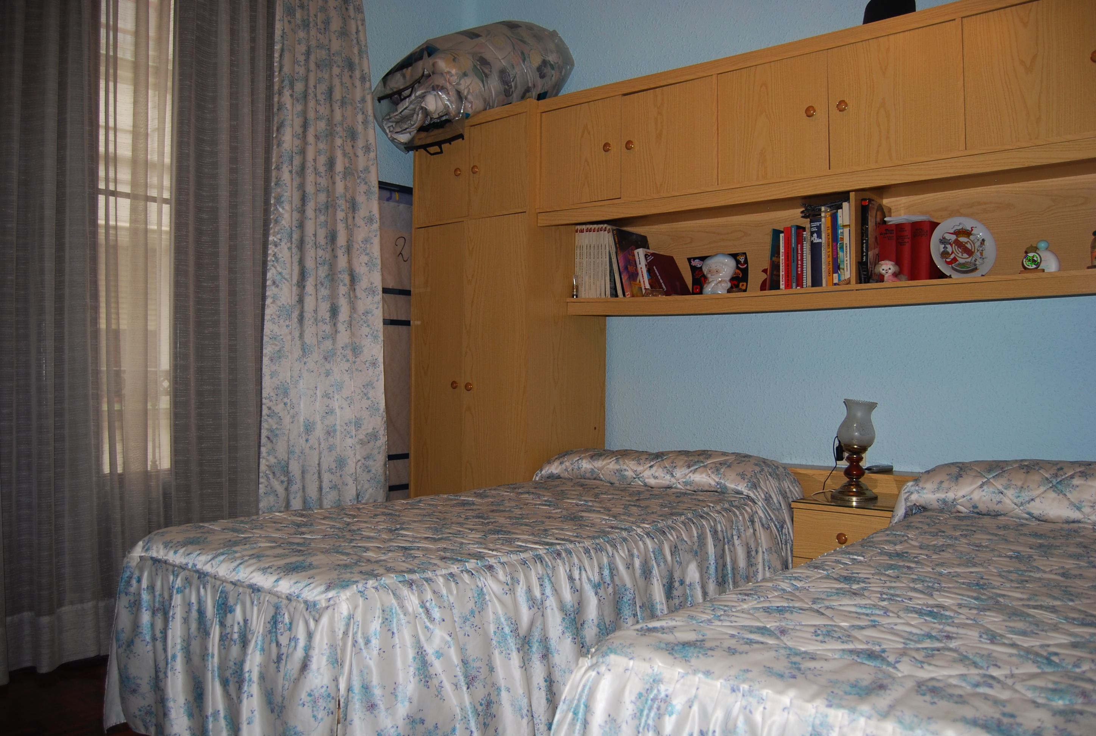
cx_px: 548
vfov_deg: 48.1
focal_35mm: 27
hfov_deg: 67.3
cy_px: 368
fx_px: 824
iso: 200
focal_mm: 18
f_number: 3.5
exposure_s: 1/60
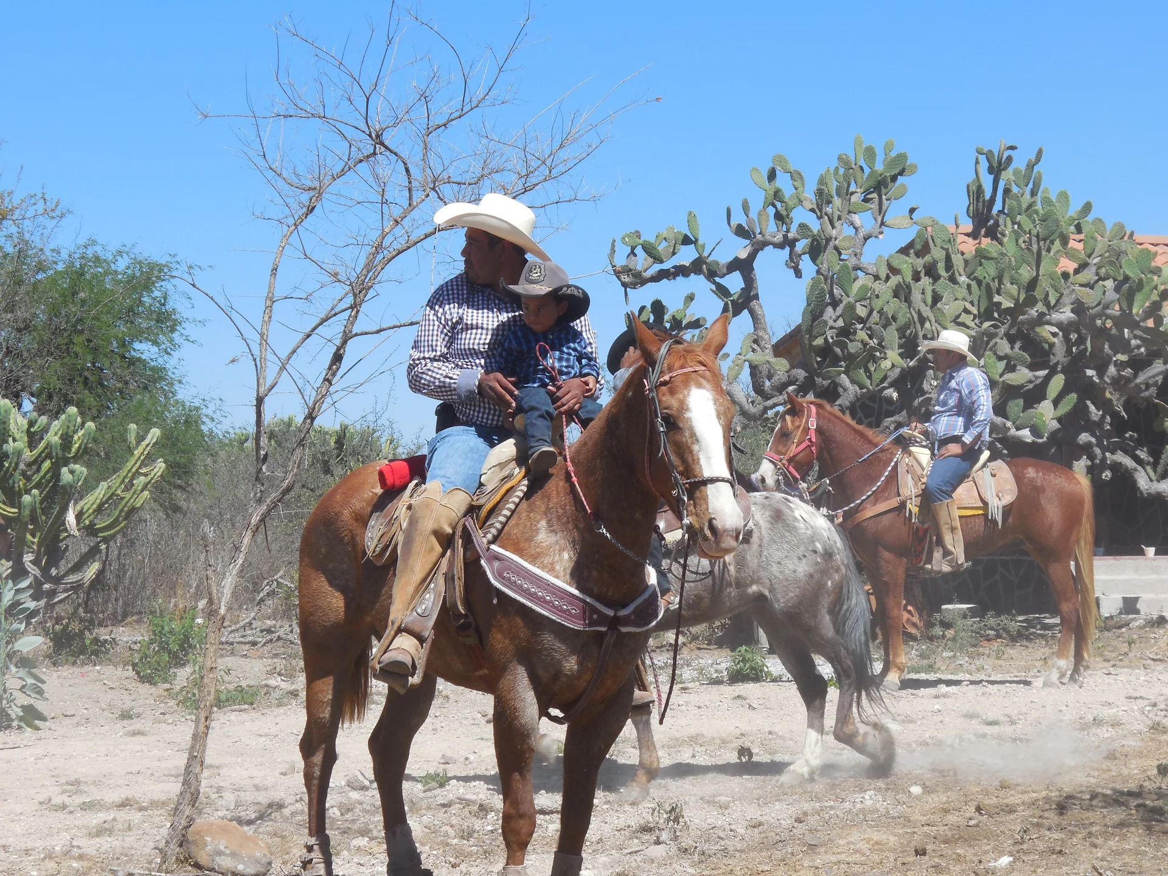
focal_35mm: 81
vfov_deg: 18.2
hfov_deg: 24.1
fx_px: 2733
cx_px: 584
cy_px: 438
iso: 125
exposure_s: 1/400
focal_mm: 14.5
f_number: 6.6
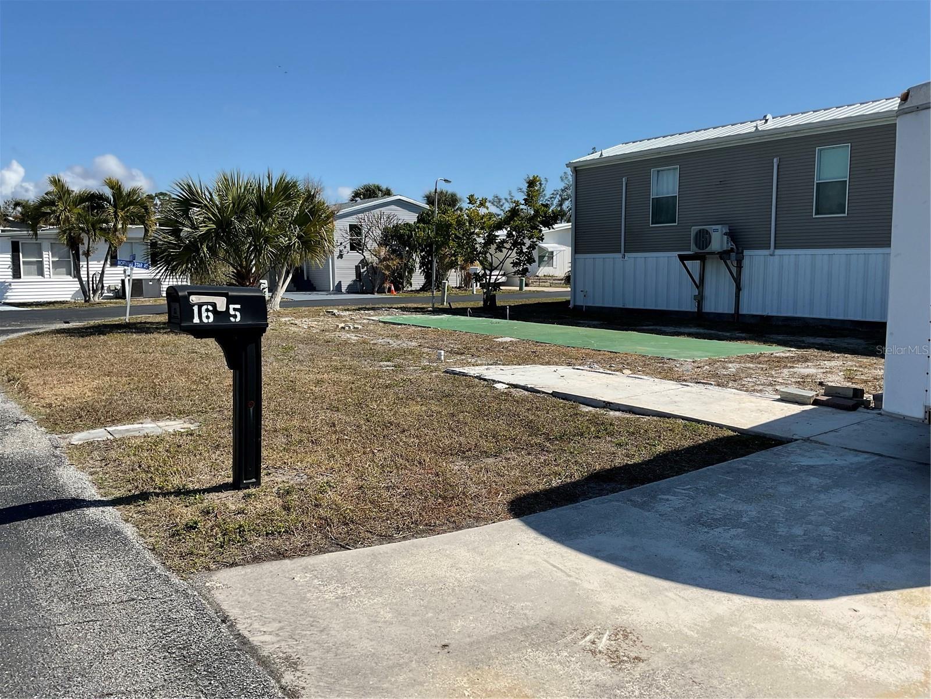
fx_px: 780
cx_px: 466
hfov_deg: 61.7
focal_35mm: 29
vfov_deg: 48.2
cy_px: 350
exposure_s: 1/2801
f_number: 1.8
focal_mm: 3
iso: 16
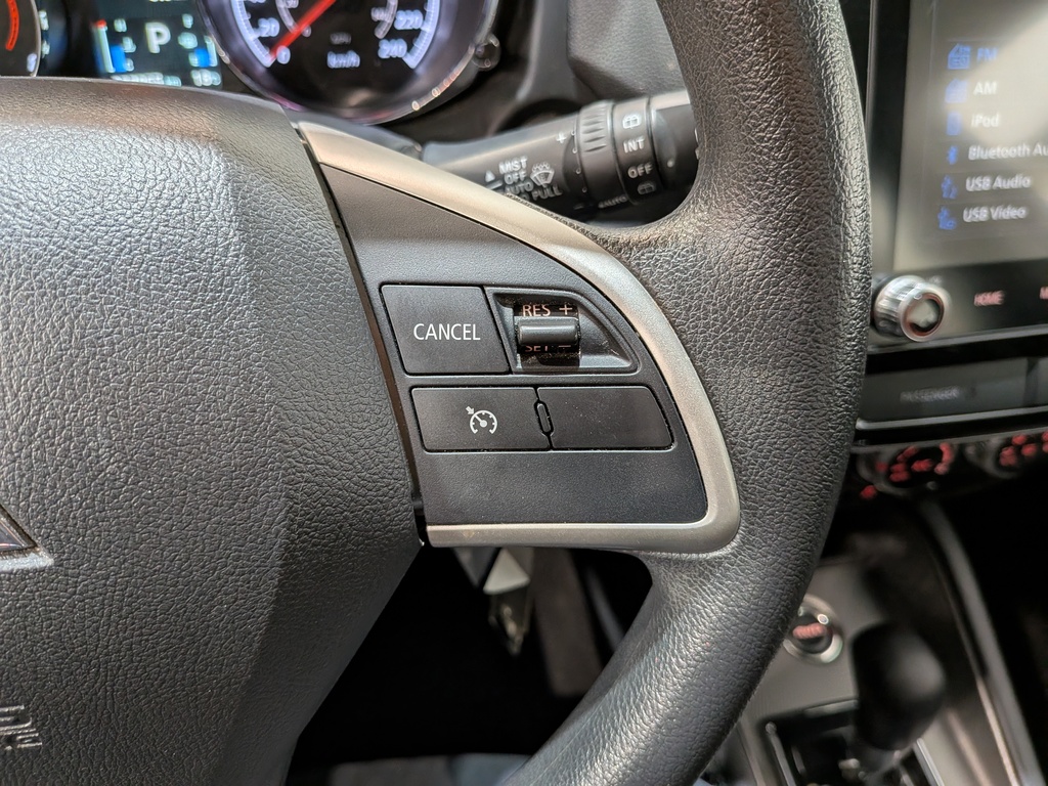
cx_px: 524
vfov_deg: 56.8
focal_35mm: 24
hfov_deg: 71.6
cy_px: 393
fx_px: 727
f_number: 1.7
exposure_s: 1/41.3
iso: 25
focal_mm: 4.53
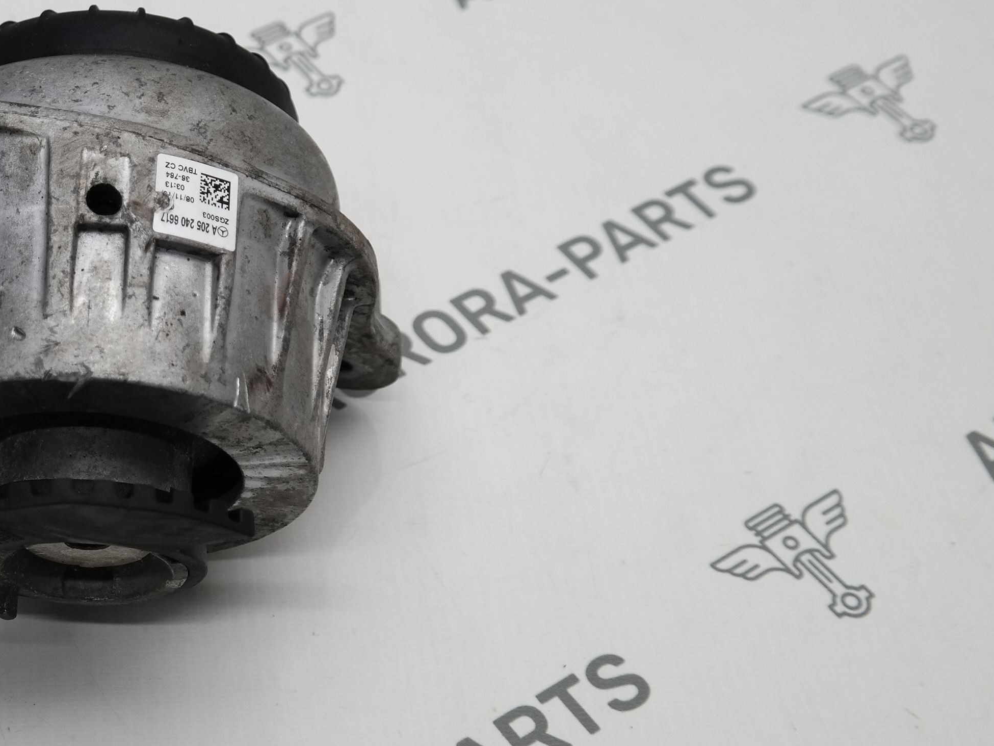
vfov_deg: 21.2
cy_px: 252
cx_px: 123
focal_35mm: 69
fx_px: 1982
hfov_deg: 27.3
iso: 200
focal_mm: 24
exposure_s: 1/100
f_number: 4
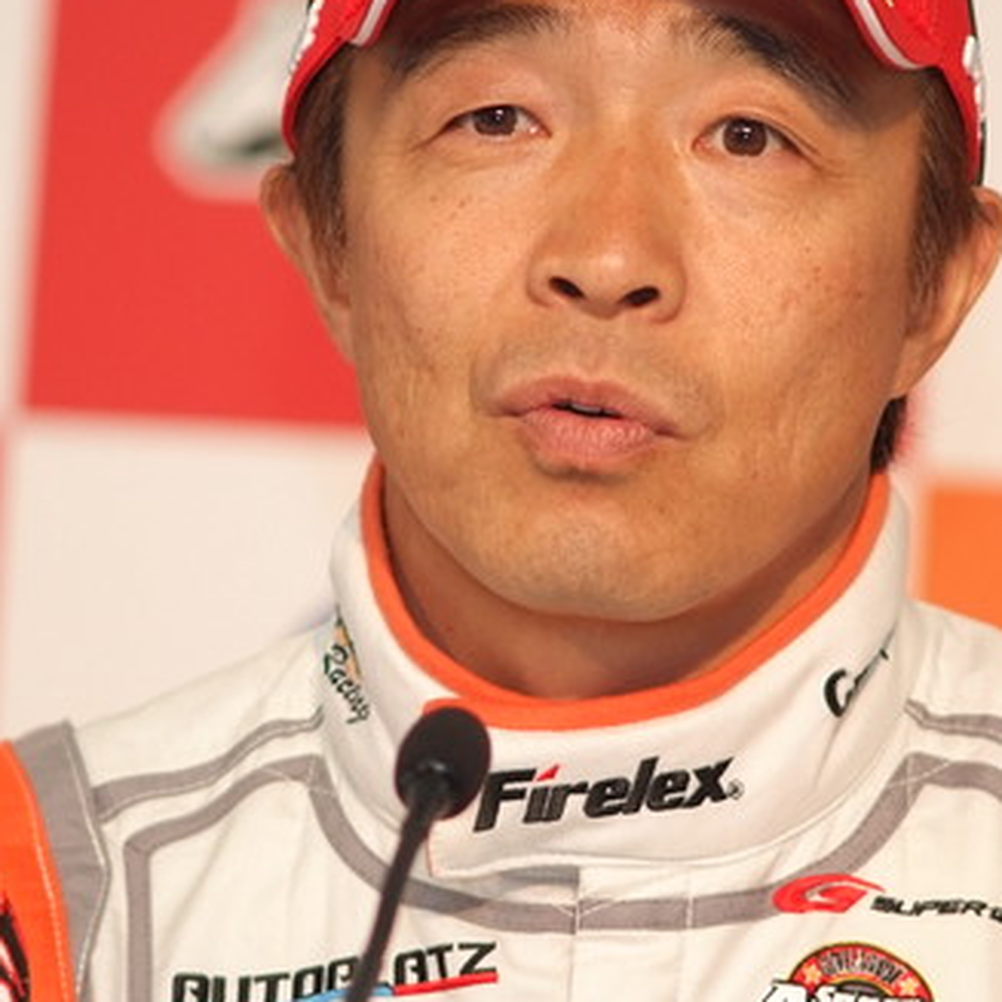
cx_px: 576
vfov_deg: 3.5
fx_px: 16538
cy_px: 352
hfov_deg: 3.5
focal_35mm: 505
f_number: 2.8
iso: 800
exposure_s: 1/250
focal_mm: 180
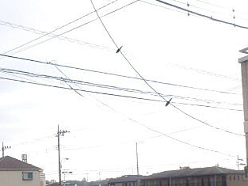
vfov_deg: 28.3
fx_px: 351
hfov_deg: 35.9
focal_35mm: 49
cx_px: 13
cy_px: 177
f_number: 7.9
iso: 400
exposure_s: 1/320
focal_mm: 4.2
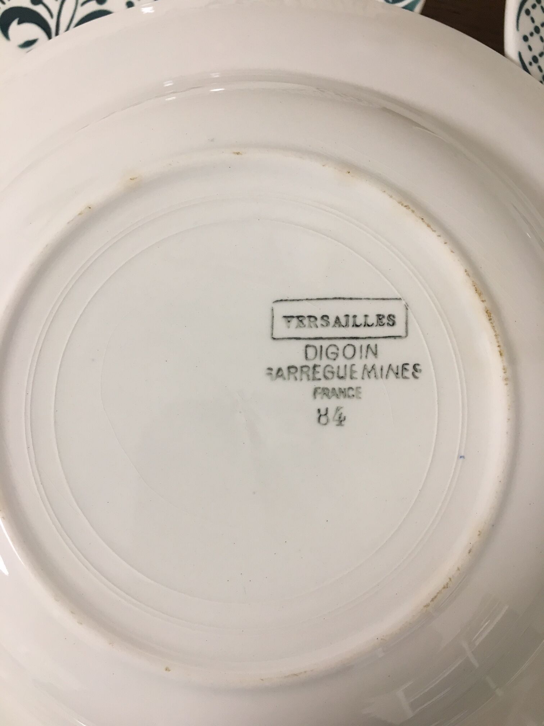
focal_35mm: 29
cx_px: 272
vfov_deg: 61.7
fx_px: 608
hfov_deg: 48.2
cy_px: 363
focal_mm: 4.15
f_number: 2.2
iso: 100
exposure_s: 1/33
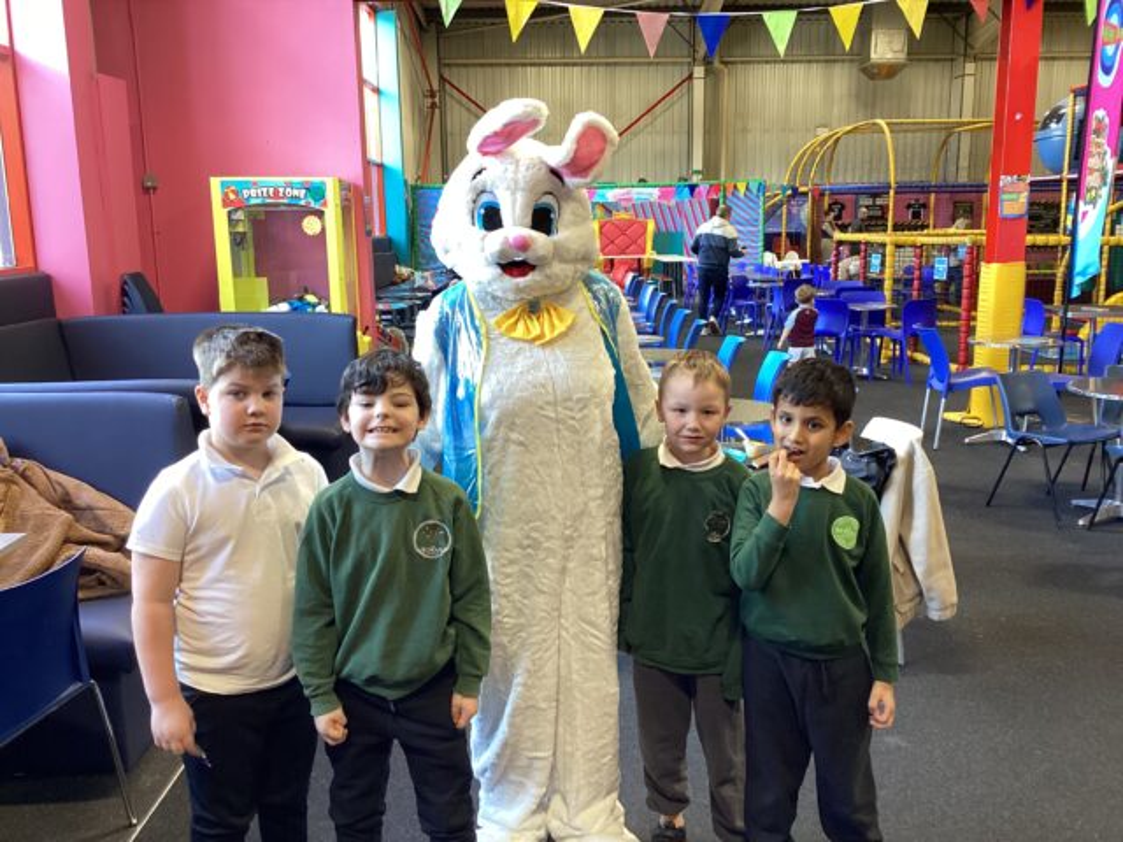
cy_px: 421
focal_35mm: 31
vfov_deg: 45.4
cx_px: 562
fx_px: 1006
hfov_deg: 58.4
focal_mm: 3.3
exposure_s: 1/50
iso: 125
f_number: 2.4
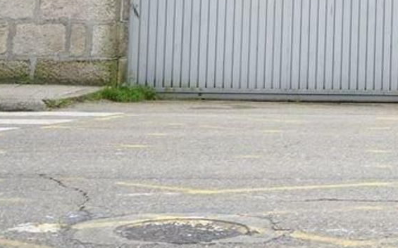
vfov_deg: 10.1
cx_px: 499
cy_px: -99
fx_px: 1377
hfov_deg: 15.7
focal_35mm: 127
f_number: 4.5
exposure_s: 1/125
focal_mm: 44
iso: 320
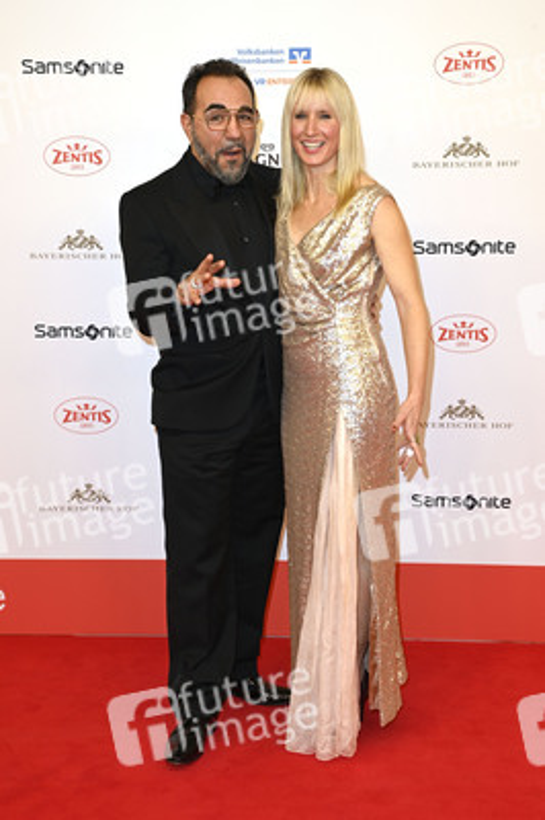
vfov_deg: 38.2
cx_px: 272
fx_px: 1183
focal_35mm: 52
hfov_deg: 25.9
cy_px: 410
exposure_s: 1/200
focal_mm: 52
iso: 640
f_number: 7.1
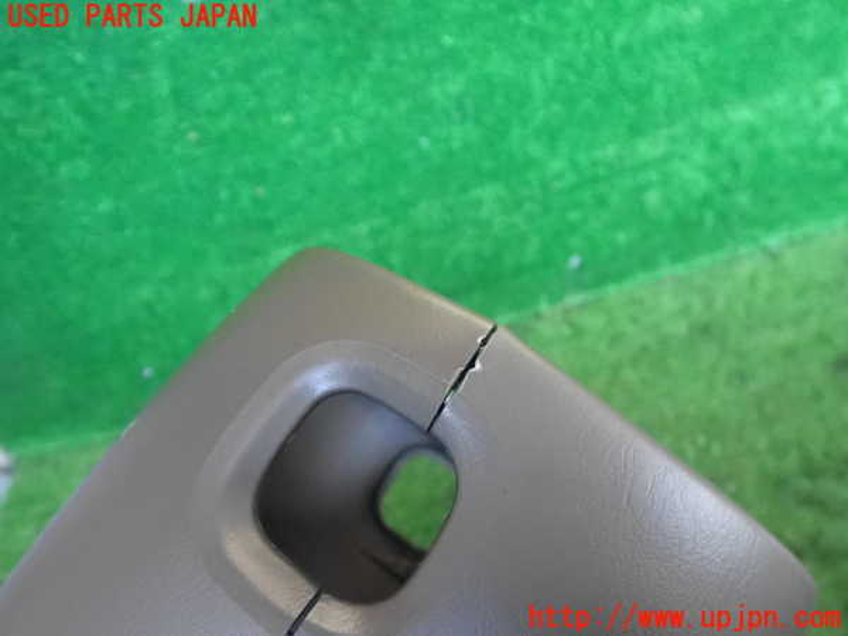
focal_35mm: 30
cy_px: 318
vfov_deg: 46.8
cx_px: 424
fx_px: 735
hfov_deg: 60.0
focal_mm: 5.4
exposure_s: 1/400
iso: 2000
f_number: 2.3
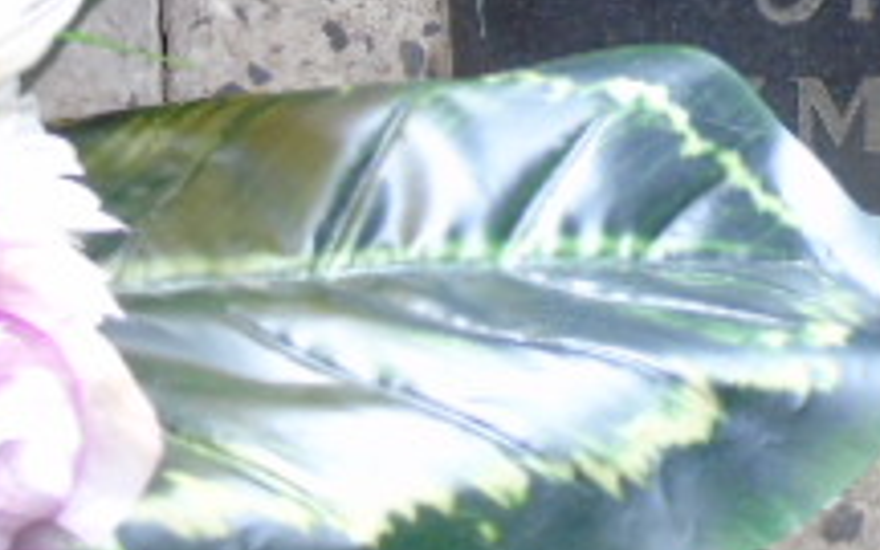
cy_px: -143
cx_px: 1194
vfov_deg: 2.9
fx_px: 10720
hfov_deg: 4.7
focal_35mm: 447
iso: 400
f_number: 4.7
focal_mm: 25
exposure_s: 1/100
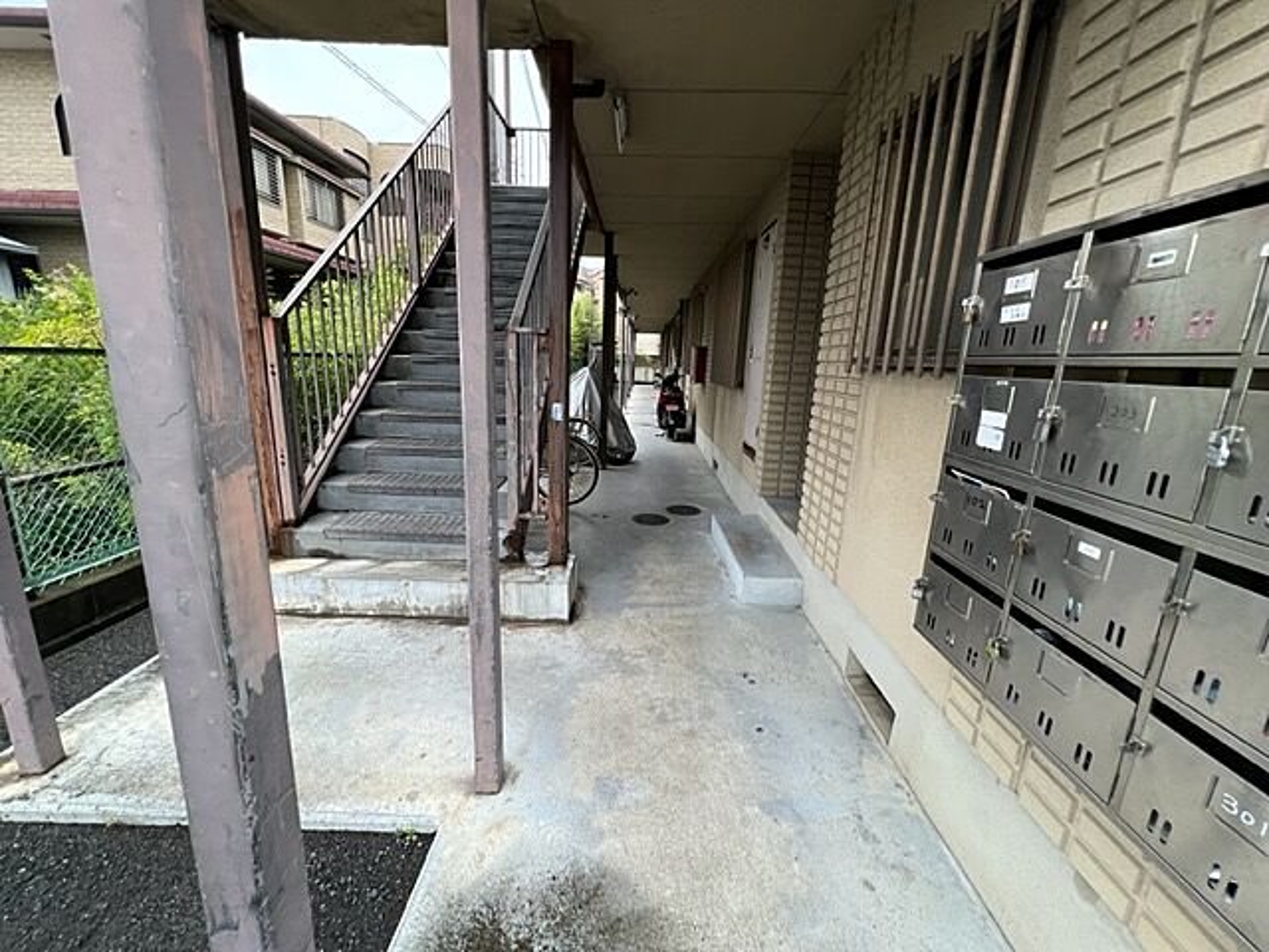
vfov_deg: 89.9
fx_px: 477
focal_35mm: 13
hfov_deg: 106.2
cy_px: 476
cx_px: 634
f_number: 1.8
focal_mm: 1.57
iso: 32
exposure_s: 1/298
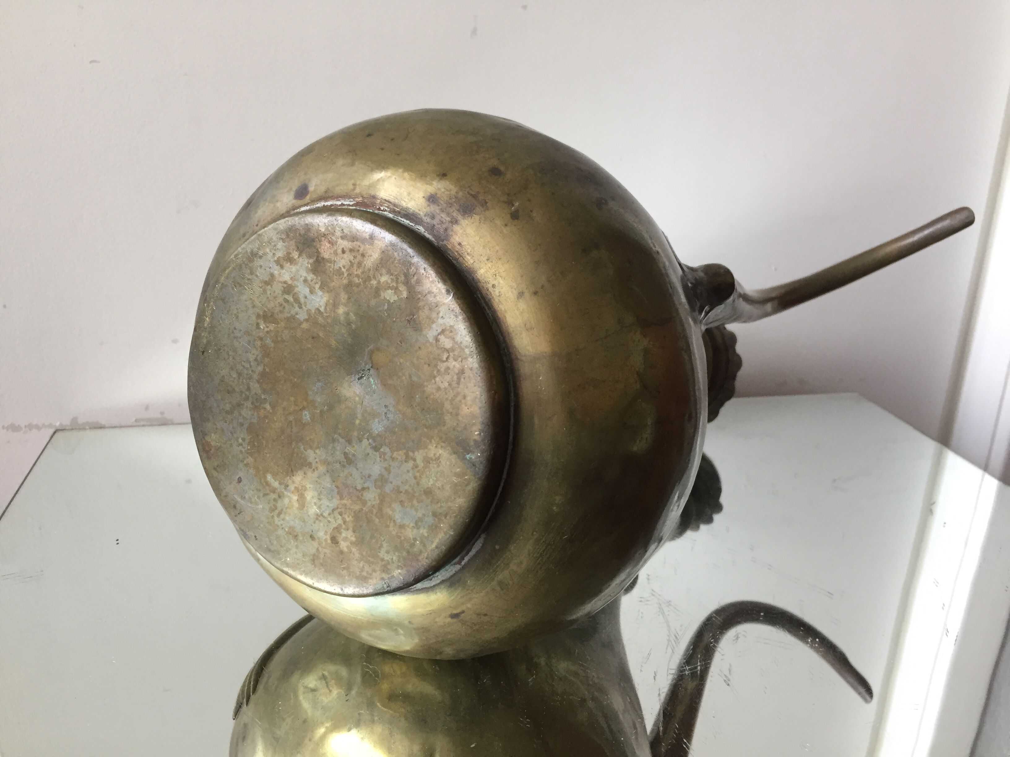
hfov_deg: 61.7
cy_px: 378
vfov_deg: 48.2
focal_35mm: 29
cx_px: 505
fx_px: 846
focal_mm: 4.15
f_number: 2.2
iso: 64
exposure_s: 1/33
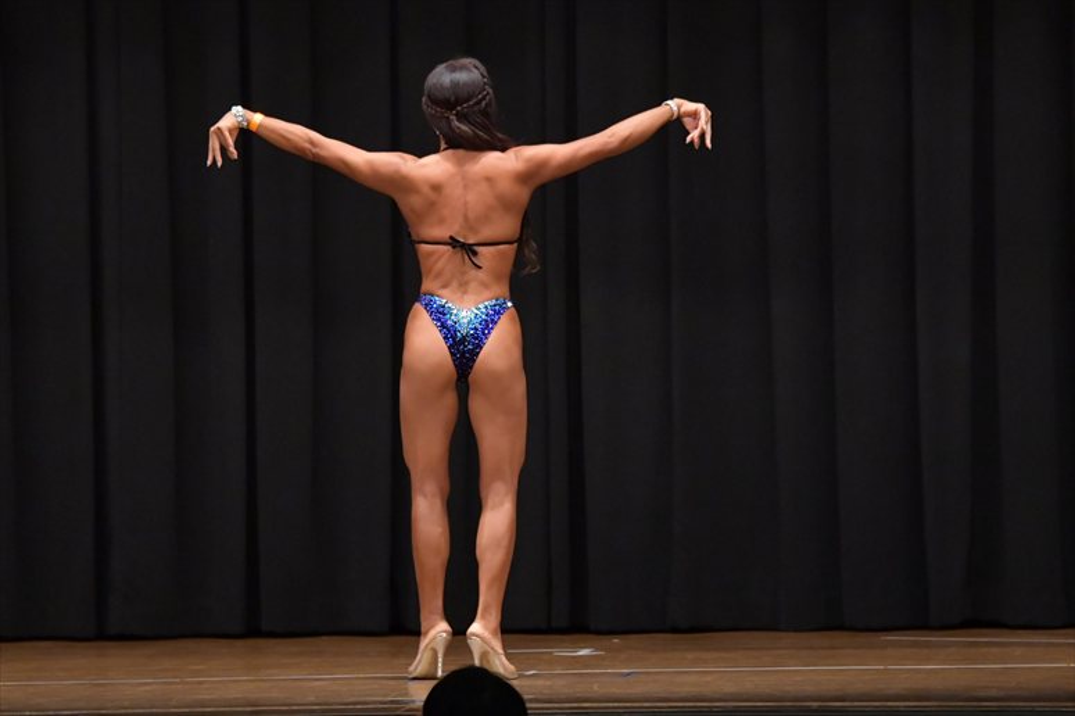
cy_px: 358
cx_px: 538
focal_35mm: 217
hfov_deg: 9.5
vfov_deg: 6.3
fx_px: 6477
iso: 6400
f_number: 5.6
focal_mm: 145
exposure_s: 1/400
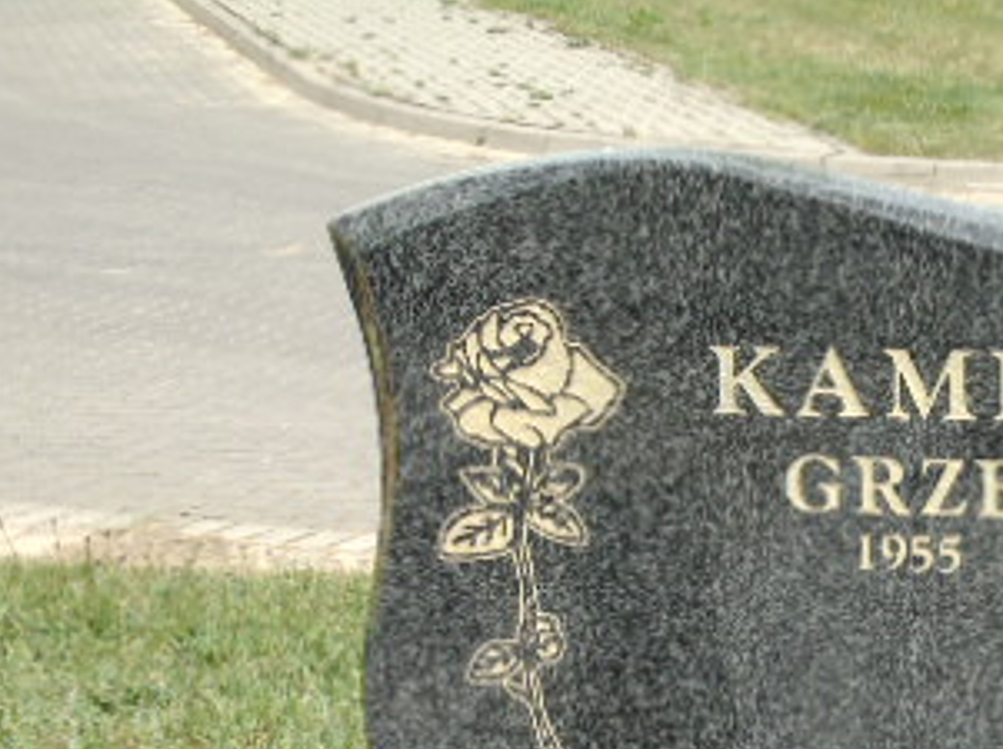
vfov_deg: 12.7
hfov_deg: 16.9
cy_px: 796
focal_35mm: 115
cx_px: 926
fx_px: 3328
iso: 80
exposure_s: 1/800
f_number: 4.3
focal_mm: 9.6
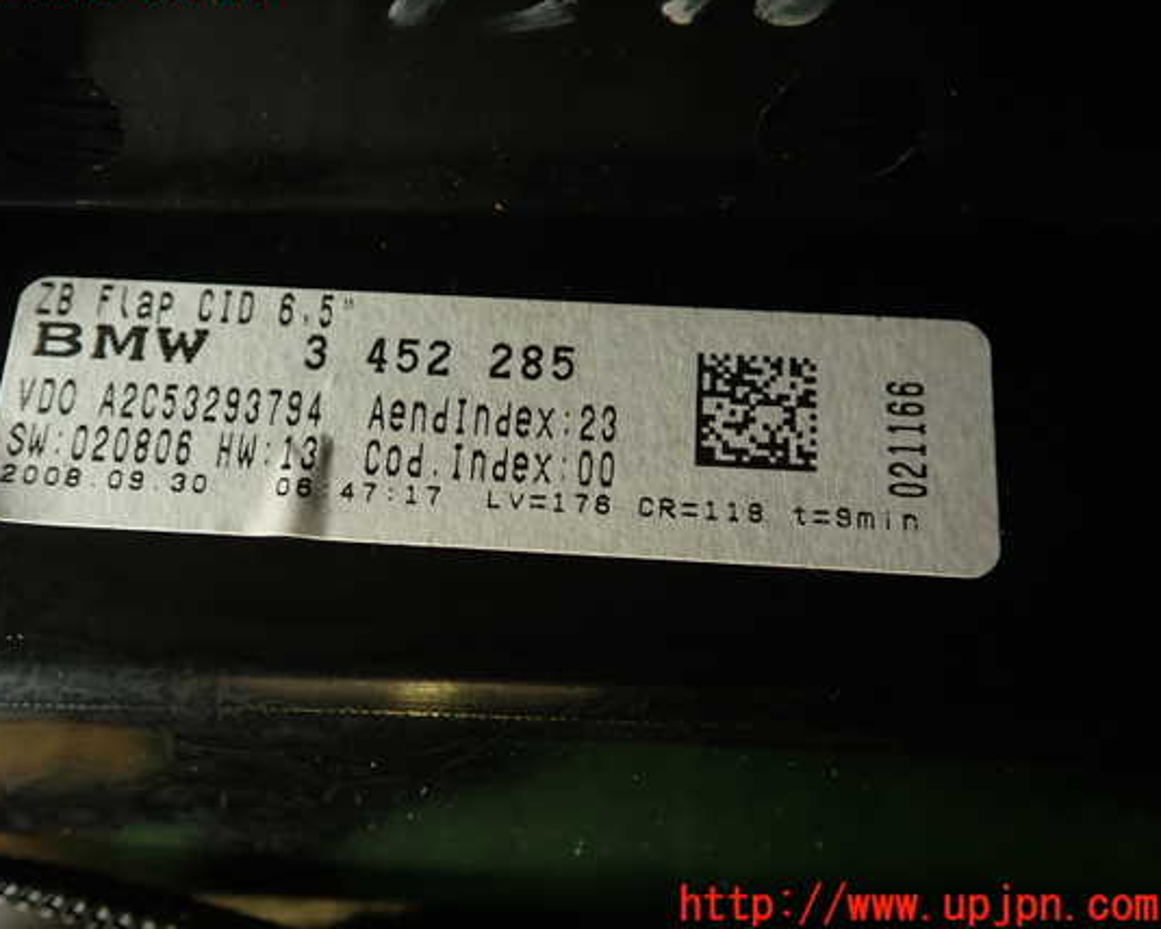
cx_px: 519
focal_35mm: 35
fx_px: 1203
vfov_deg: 42.2
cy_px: 445
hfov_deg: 51.4
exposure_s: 1/40
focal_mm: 5.79
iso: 200
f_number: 2.4
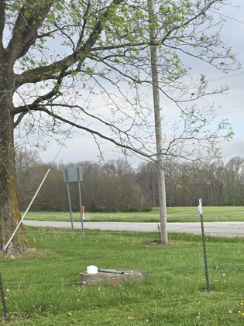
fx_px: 527
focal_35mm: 56
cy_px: 343
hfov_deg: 24.1
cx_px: 277
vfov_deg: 31.2
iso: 80
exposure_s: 1/2021
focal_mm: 6.3
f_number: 1.7
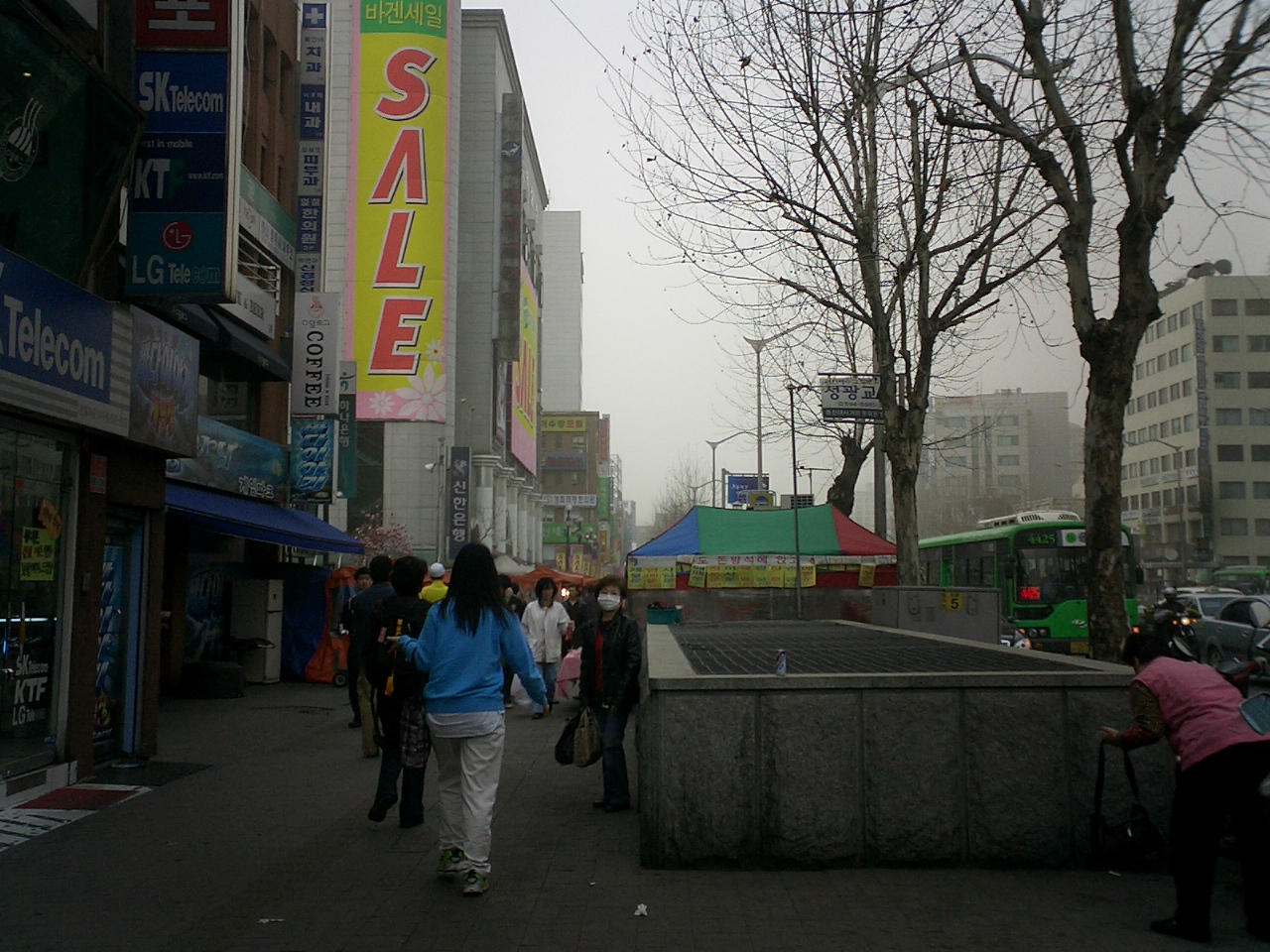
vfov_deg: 38.7
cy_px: 476
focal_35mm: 37
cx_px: 635
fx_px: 1357
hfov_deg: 50.1
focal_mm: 5.6
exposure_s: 1/500
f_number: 3.5
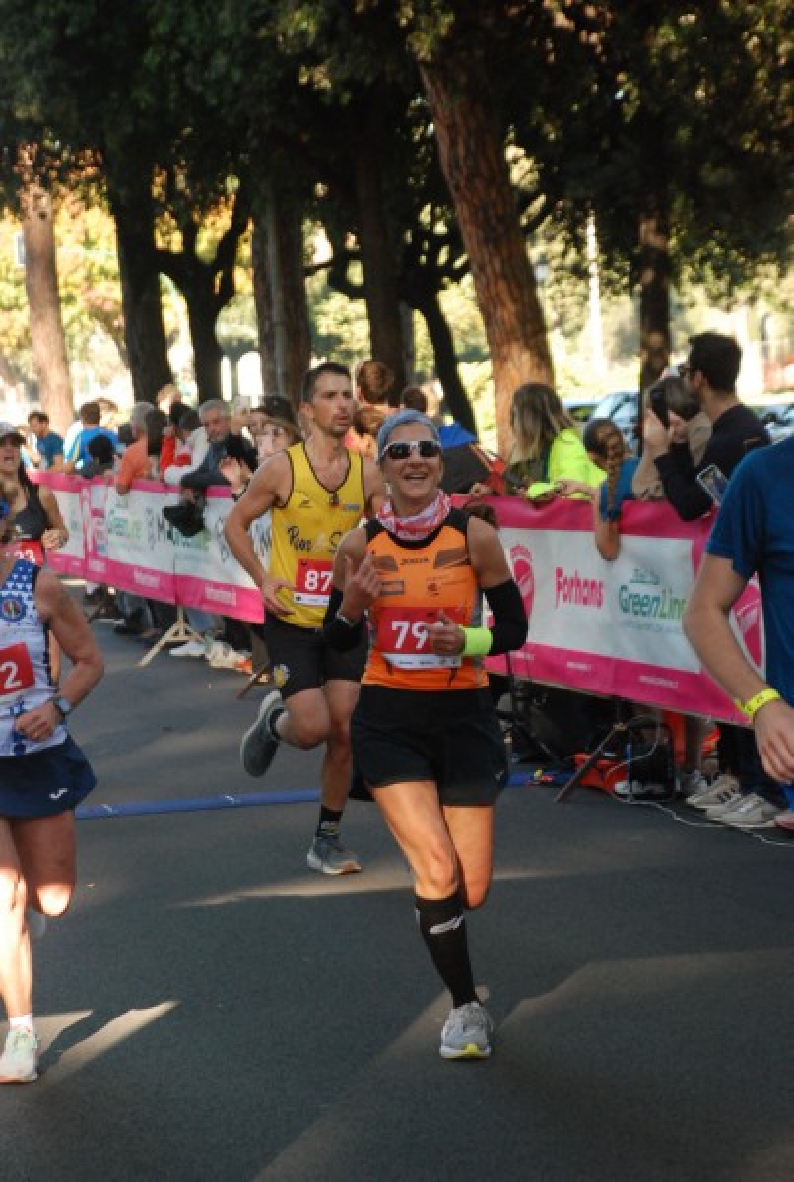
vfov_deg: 19.4
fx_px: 3456
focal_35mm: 105
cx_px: 397
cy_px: 591
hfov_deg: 13.1
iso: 1000
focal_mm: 70
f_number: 5.6
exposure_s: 1/320
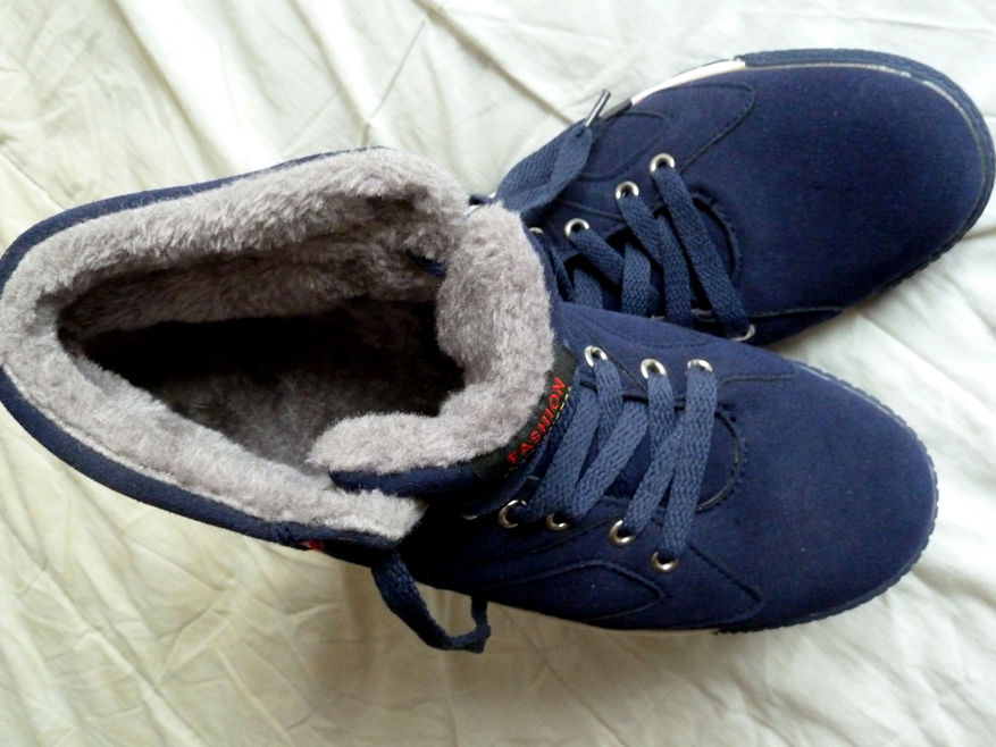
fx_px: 1007
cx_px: 498
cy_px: 374
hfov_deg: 52.6
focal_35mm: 35
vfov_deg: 40.7
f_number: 3.5
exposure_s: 1/40
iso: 800
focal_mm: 5.7
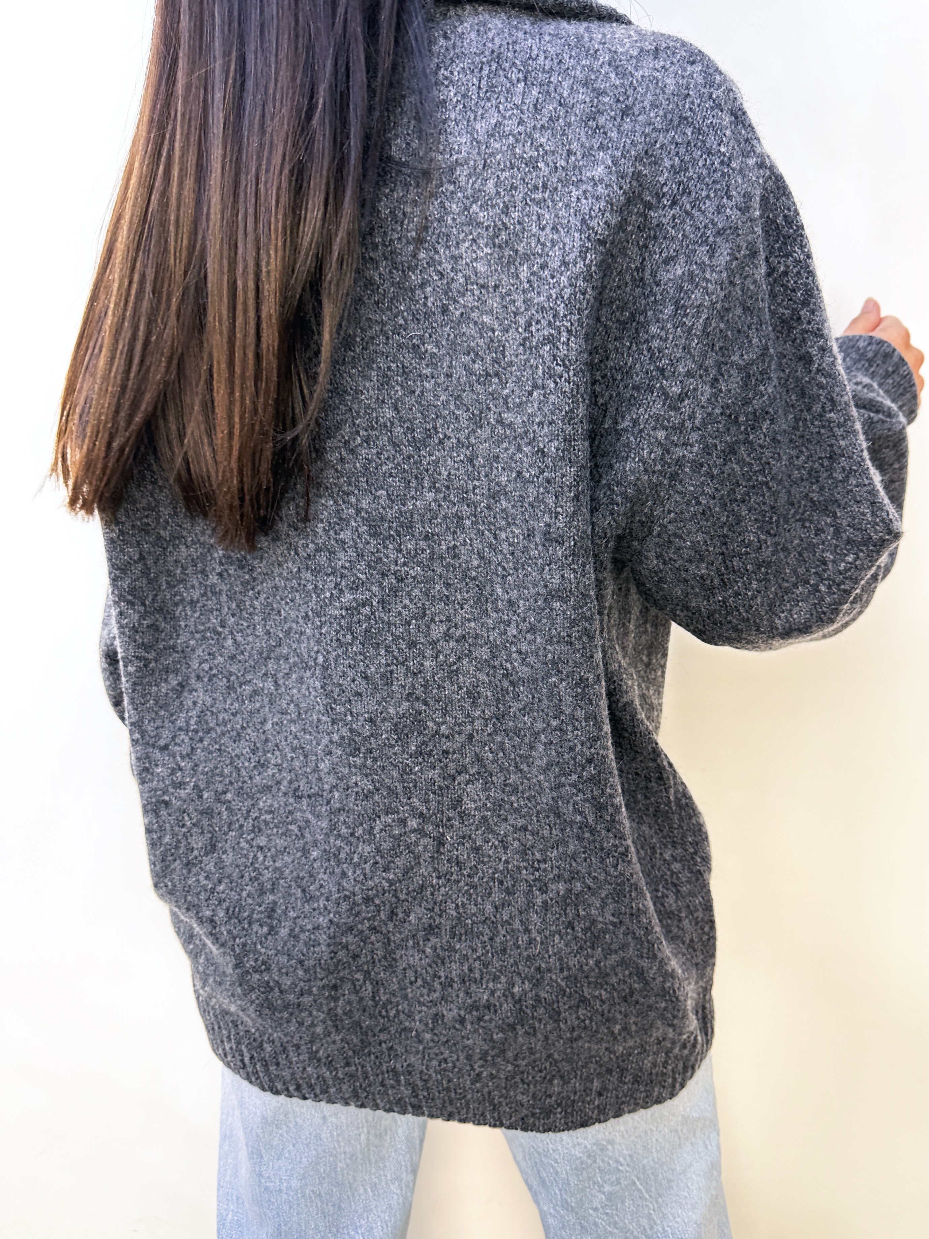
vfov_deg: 71.6
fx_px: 859
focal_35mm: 24
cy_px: 620
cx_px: 464
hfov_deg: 56.8
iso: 64
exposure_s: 1/100
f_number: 1.78
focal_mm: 6.86
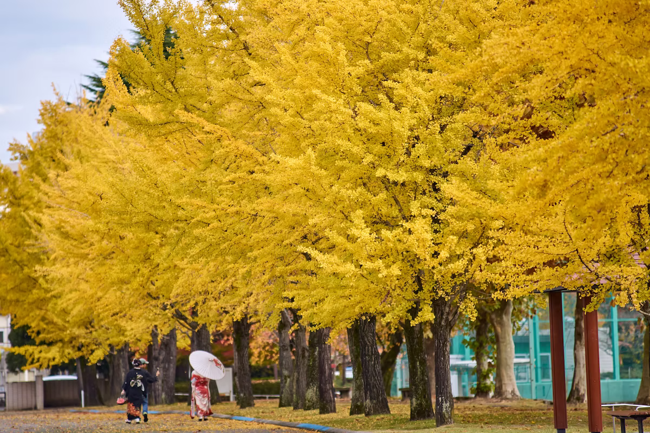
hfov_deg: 10.3
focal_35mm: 200
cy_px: 216
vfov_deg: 6.9
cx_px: 325
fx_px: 3611
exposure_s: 1/800
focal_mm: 200
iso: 100
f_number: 2.8
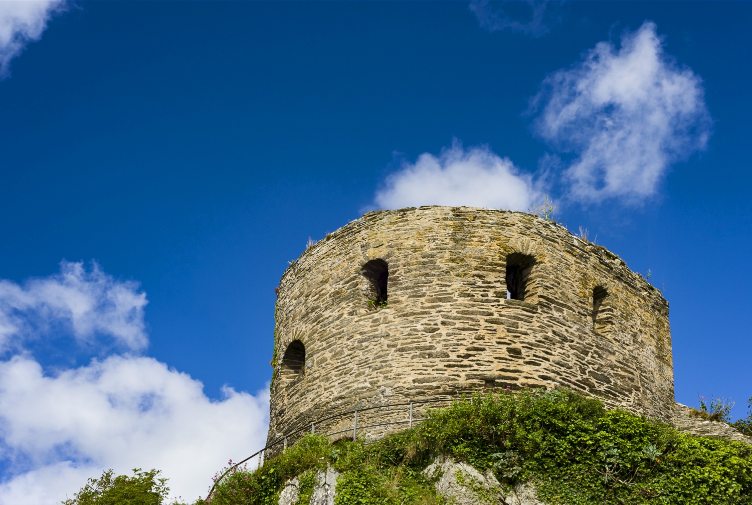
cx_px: 376
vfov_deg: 27.1
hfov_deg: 39.5
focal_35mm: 50
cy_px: 252
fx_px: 1047
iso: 500
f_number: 11
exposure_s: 1/100
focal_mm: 50
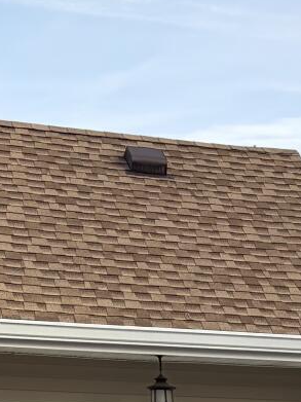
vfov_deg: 12.8
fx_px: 1543
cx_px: 535
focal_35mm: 133
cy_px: 818
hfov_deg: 10.5
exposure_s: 1/756
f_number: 1.6
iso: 50
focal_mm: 5.96
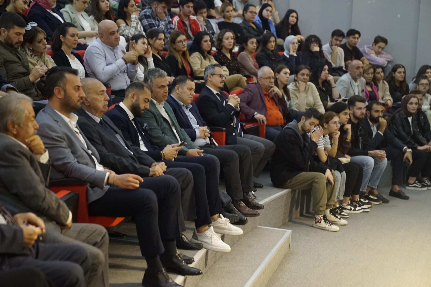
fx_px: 850
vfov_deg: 19.2
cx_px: 213
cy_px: 145
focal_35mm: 71
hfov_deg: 28.5
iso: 12800
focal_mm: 70
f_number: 2.8
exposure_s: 1/100
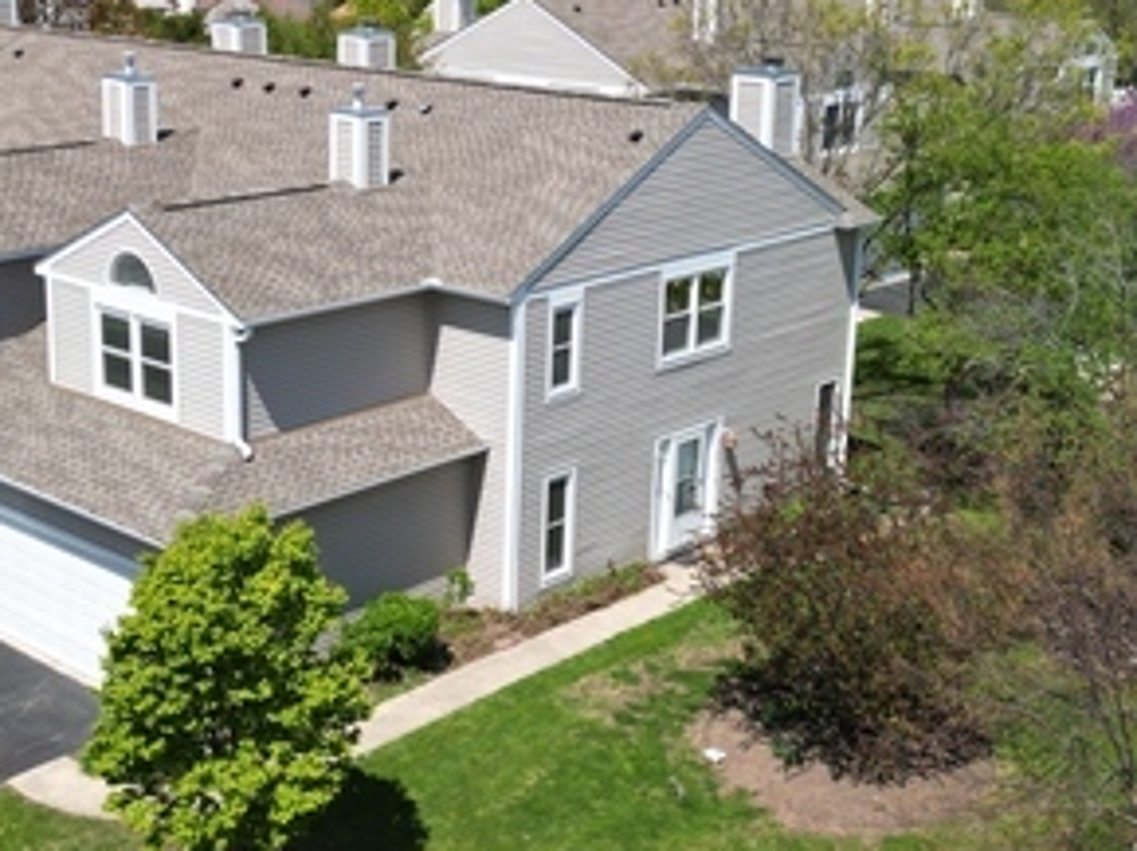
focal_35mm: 53
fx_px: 1739
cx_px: 427
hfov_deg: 36.0
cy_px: 373
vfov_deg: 27.5
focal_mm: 6.72
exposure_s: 1/1250
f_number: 1.7
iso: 120
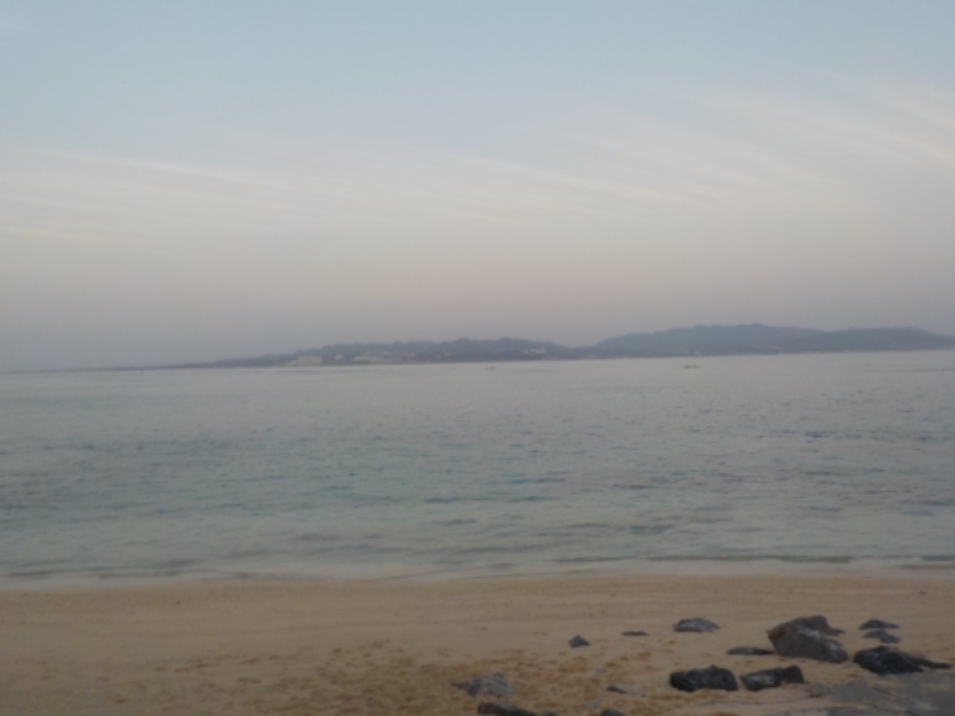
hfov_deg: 60.0
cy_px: 358
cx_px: 478
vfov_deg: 46.8
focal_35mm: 30
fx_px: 828
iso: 125
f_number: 3.3
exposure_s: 1/250
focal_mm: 4.1
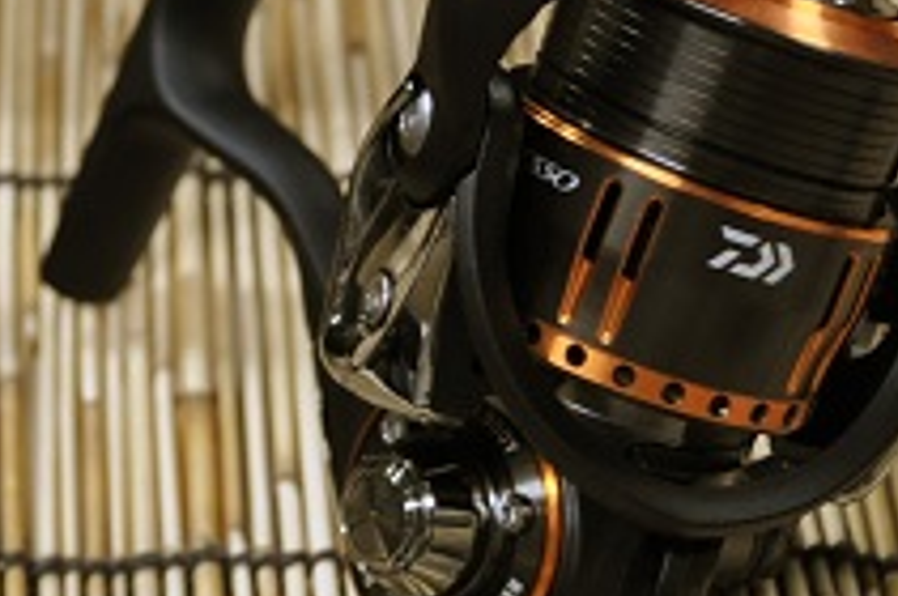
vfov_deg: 10.3
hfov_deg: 15.2
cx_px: -34
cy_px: 34
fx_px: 3301
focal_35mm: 133
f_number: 4.5
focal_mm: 29
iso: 800
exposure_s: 1/40
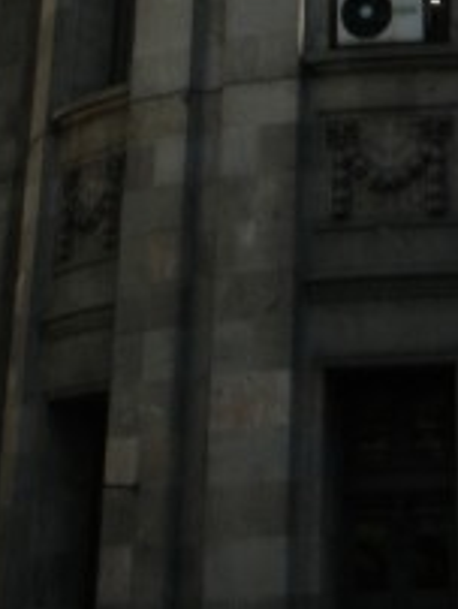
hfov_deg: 12.7
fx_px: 2007
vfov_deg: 14.9
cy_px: -513
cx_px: 536
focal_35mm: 114
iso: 160
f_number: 3.5
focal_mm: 5.4
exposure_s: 1/770
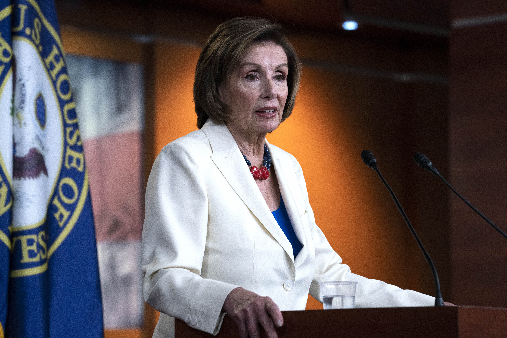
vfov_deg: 7.0
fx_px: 2746
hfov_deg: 10.5
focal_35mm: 195
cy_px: 169
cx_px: 254
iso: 5000
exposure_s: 1/500
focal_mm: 195
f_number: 6.3
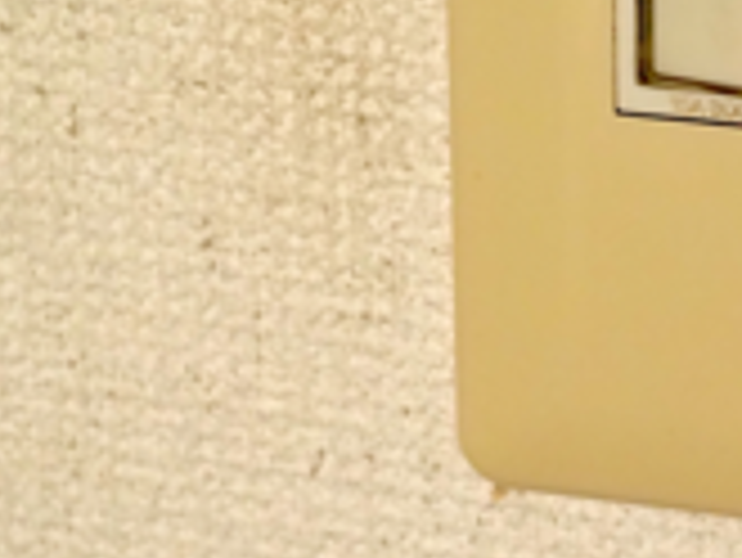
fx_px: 4161
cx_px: 773
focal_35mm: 194
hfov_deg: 10.1
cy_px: 18
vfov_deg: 7.6
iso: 2500
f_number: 5.6
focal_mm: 40
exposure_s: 1/100
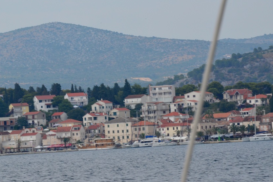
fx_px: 2113
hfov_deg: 7.4
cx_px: 112
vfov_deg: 4.9
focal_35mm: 279
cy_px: 95
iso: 640
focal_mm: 155
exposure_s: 1/60
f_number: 36
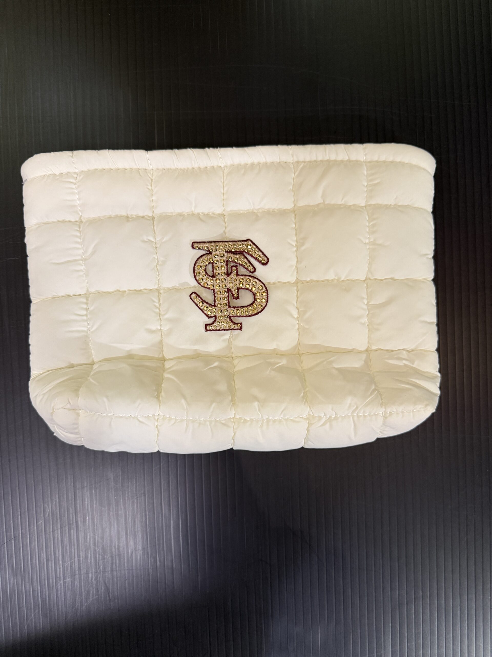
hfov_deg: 56.8
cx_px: 246
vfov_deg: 71.6
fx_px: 455
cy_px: 328
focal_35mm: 24
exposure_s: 1/60
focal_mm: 6.76
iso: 320
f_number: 1.78
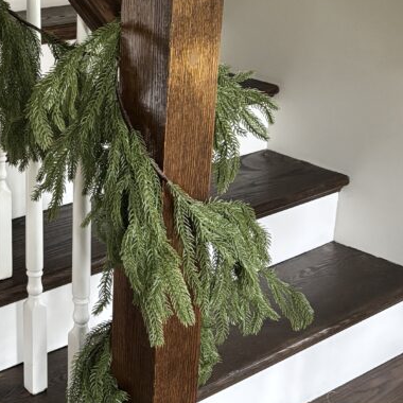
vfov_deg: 27.6
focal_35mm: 62
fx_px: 817
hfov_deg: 26.5
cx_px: 14
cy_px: 141
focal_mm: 5.96
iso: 500
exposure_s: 1/40
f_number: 1.6
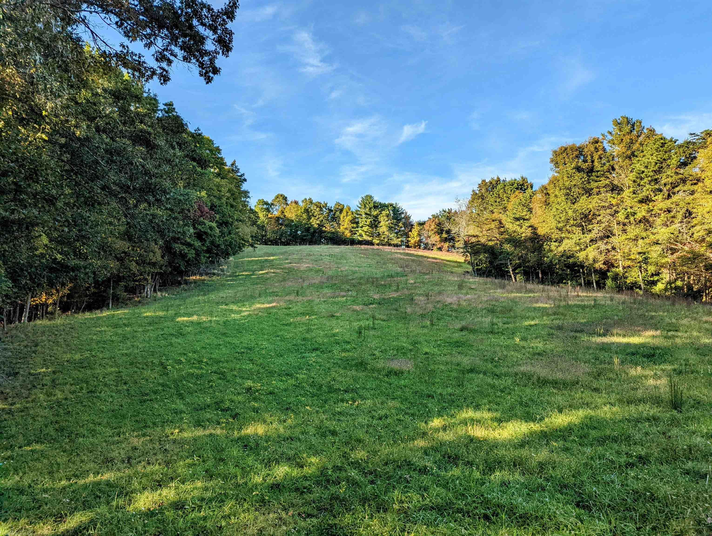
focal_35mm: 24
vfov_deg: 56.9
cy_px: 268
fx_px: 494
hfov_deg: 71.5
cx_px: 356
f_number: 1.85
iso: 47
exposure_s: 1/1058
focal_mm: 6.81
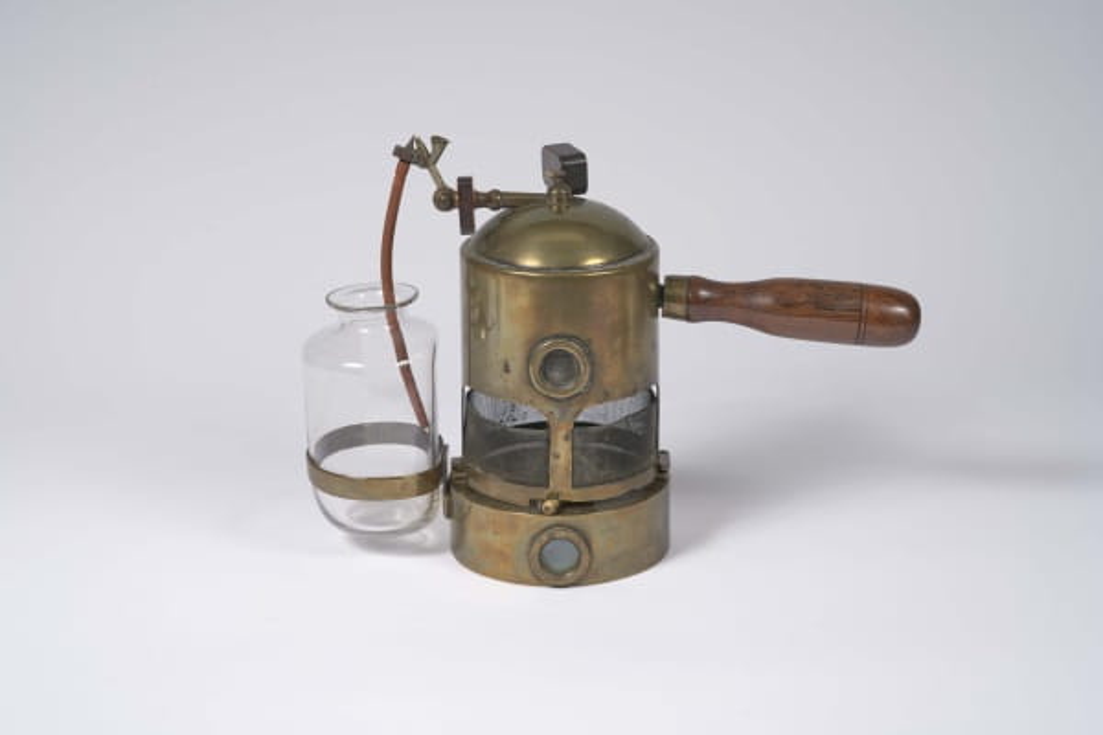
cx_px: 552
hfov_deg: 24.8
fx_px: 2512
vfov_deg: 16.7
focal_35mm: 82
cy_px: 368
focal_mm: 82
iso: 100
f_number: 11
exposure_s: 1/160
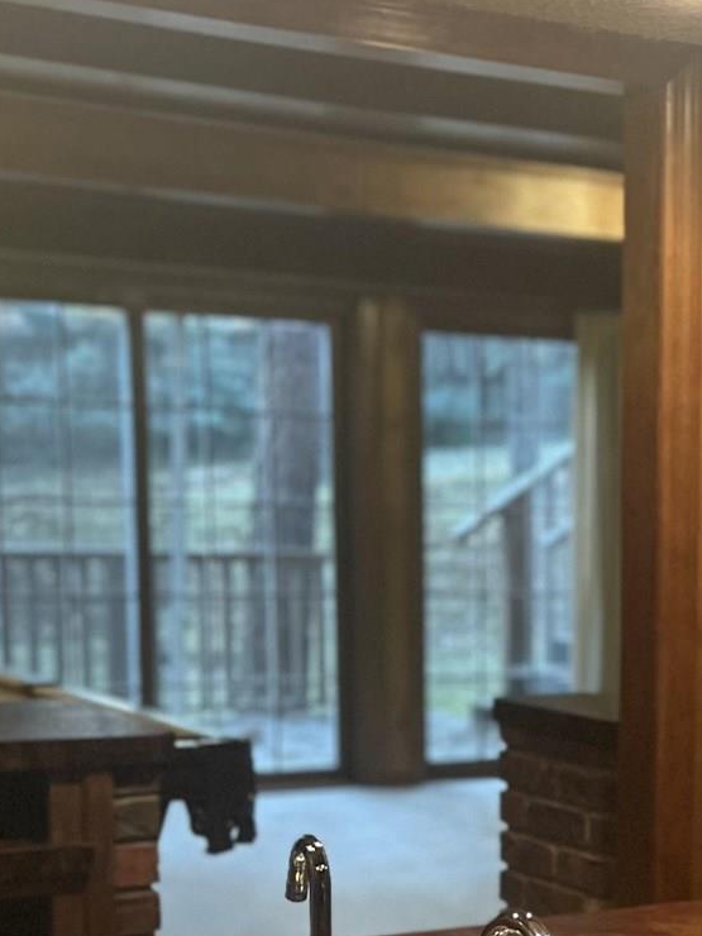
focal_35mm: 81
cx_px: 902
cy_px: 873
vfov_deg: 23.4
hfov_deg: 17.2
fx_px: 2190
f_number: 1.5
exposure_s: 1/40
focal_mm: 5.7
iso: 400
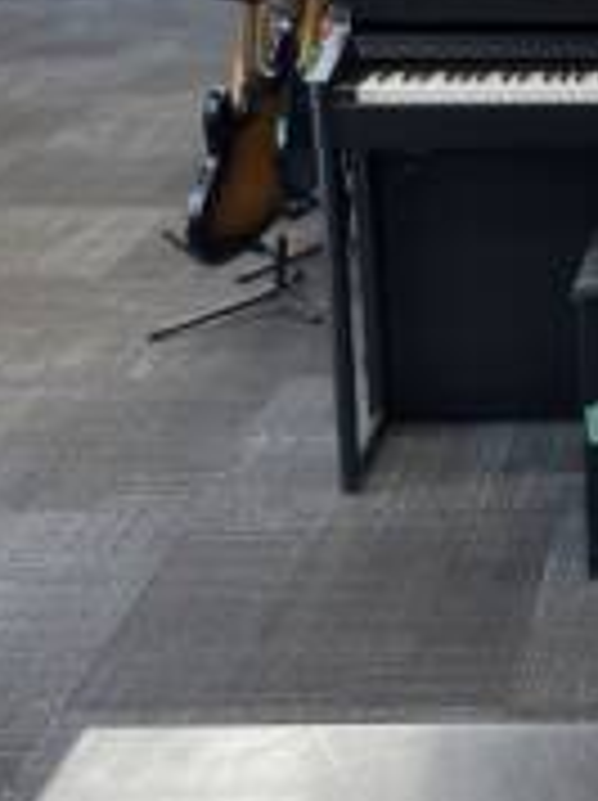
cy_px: 202
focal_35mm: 76
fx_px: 1755
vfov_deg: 25.4
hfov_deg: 18.1
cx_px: 778
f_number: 1.6
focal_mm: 4.2
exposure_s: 1/120
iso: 125
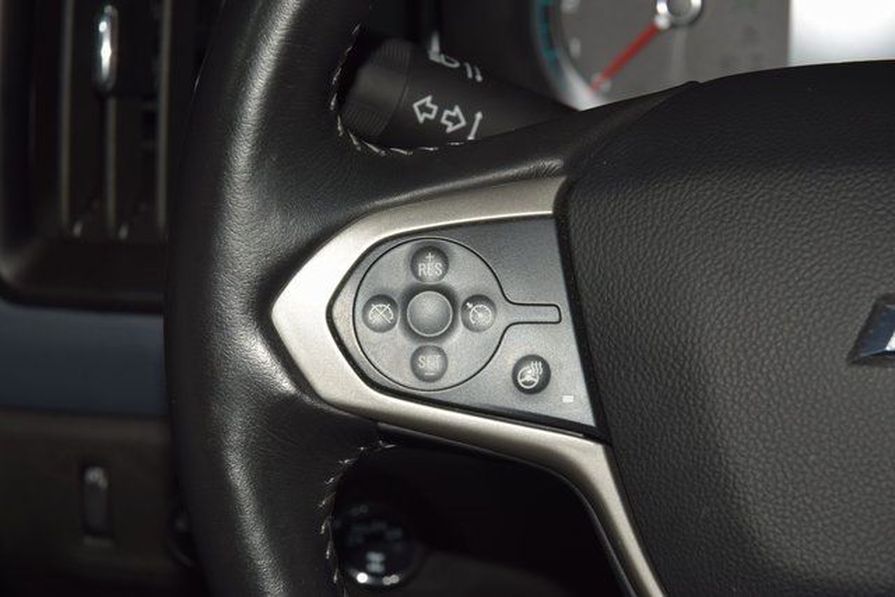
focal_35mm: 105
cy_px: 298
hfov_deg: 19.5
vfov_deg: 13.0
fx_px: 2611
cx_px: 448
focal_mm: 70
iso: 100
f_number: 8
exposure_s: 1/125
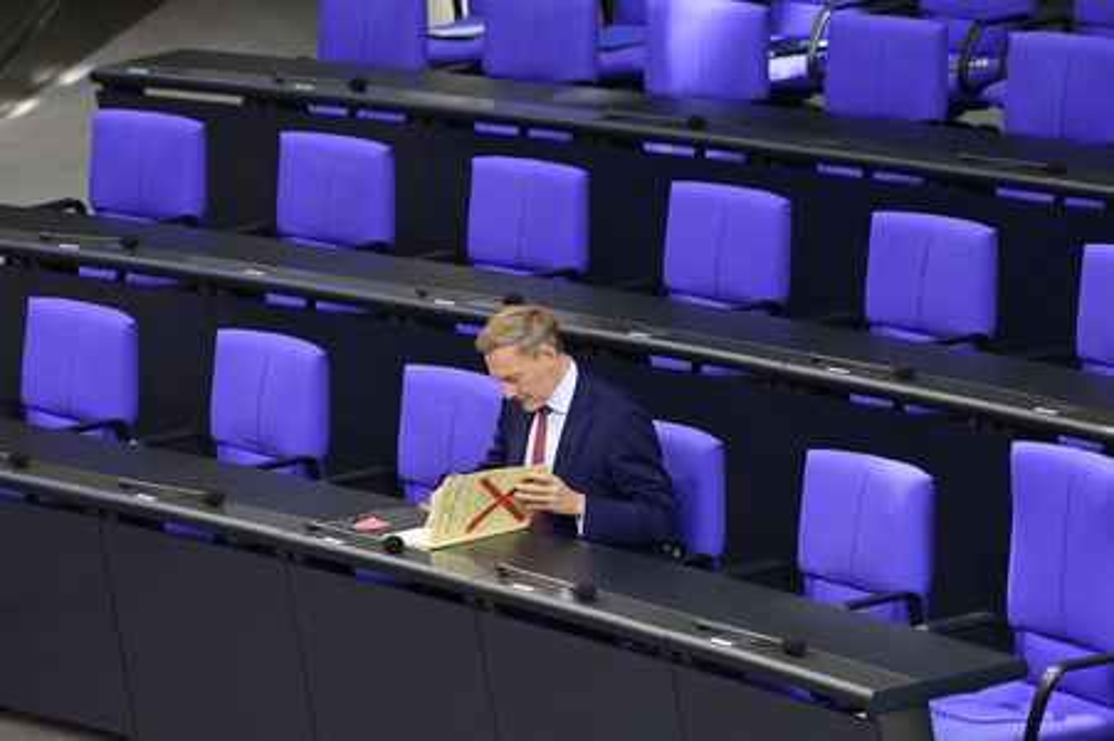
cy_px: 370
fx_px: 6184
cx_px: 557
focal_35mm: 200
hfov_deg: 10.3
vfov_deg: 6.9
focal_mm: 200
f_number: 5.6
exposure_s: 1/500
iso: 8000
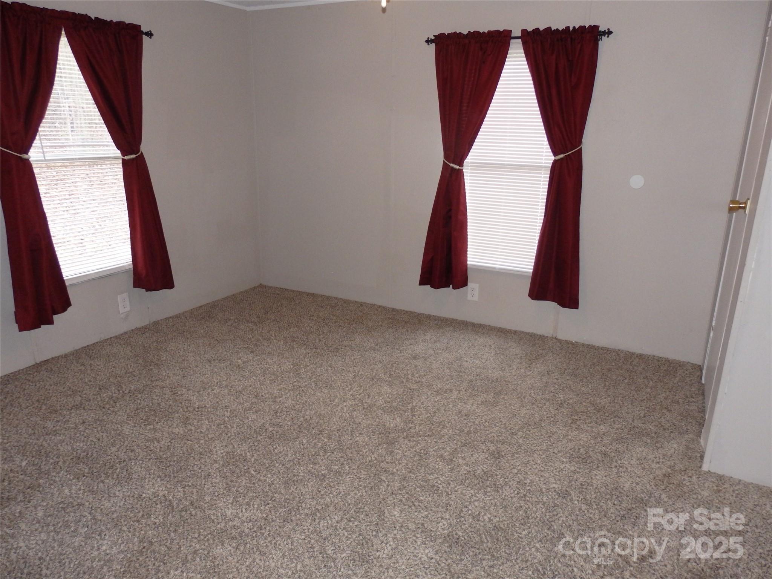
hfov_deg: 69.4
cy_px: 290
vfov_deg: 54.9
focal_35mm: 25
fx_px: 558
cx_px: 386
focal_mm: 4.5
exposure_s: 1/30
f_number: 3
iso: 400
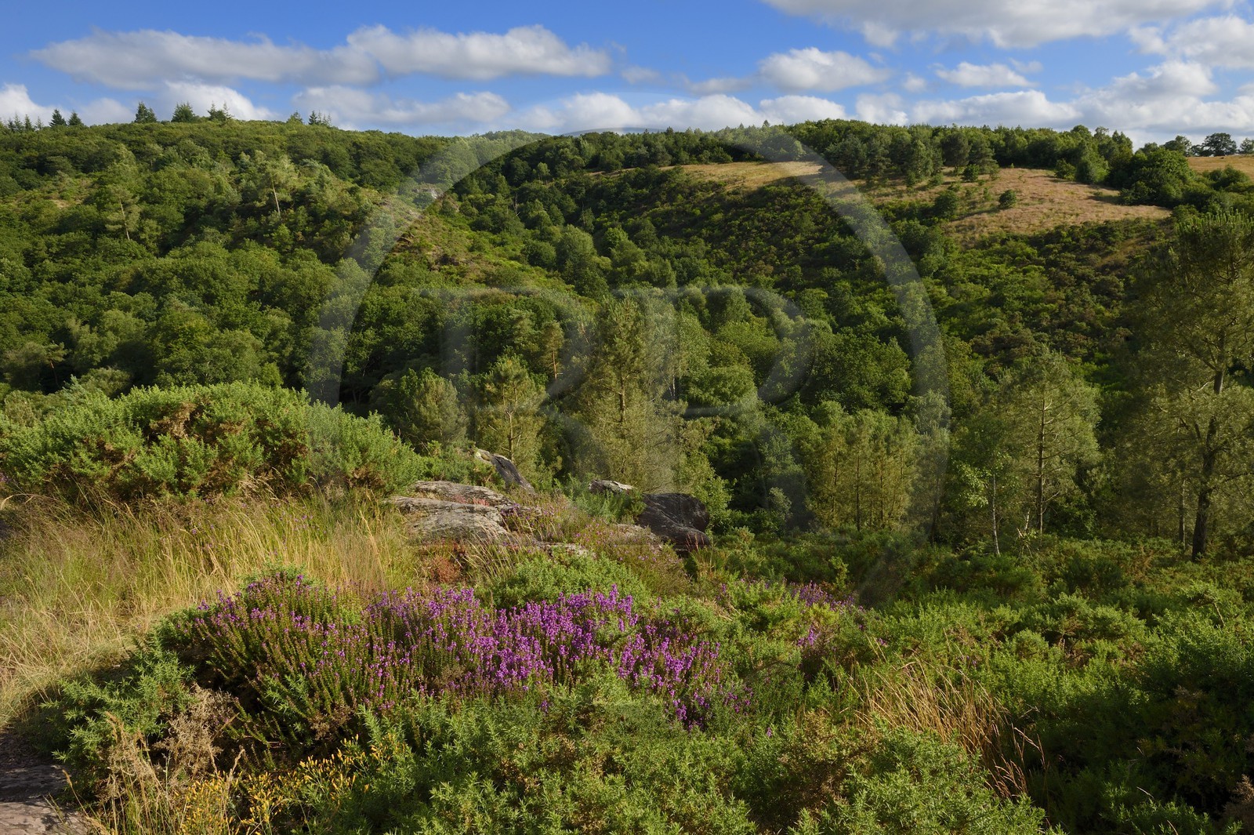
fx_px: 836
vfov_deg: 53.1
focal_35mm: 24
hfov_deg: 73.8
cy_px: 418
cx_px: 627
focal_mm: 24
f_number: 14
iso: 200
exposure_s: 1/160
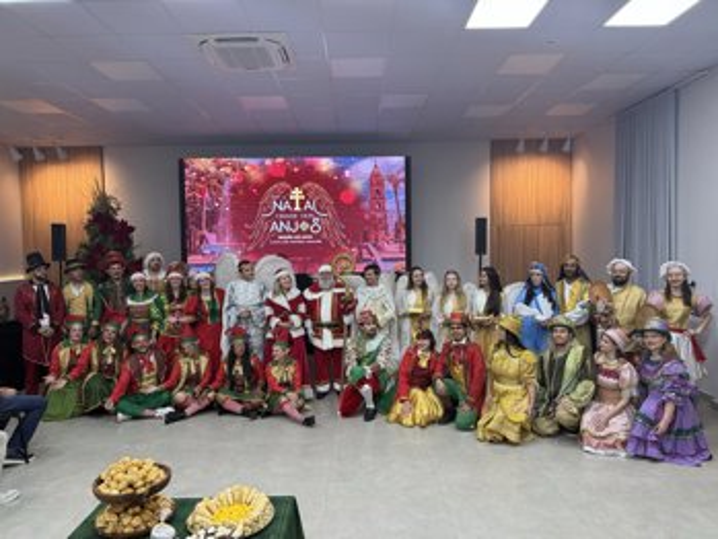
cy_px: 270
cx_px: 359
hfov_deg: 71.6
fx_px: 498
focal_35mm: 24
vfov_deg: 56.8
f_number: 1.78
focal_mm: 6.76
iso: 160
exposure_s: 1/120
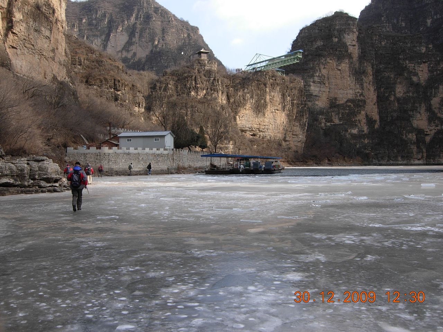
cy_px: 166
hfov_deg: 51.4
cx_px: 222
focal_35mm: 36
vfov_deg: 39.7
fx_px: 461
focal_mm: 7.5
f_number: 4.8
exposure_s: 1/176
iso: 50
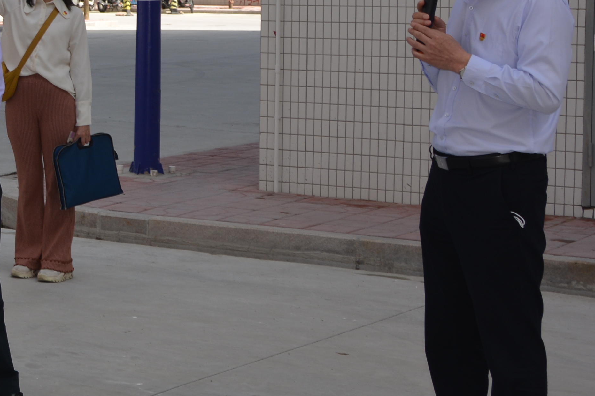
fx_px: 1917
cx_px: -332
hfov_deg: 16.0
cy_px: 78
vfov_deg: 11.8
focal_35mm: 116
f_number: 7.1
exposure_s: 1/200
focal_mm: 24
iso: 100
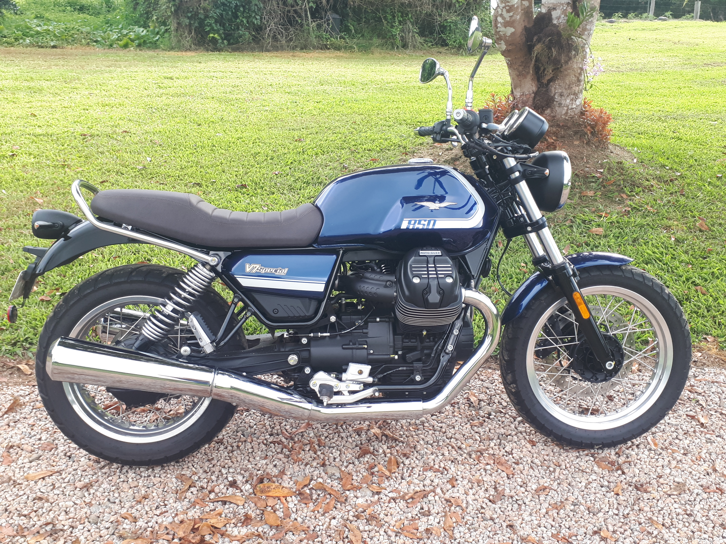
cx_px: 363
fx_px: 566
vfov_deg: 51.4
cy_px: 272
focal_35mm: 27
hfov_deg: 65.3
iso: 50
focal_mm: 3.6
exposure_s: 1/100
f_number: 1.9
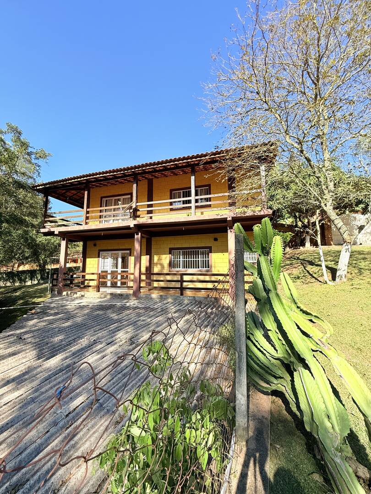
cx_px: 186
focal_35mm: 14
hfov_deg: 85.7
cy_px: 247
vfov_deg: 102.1
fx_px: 200
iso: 64
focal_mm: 2.22
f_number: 2.2
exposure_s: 1/888
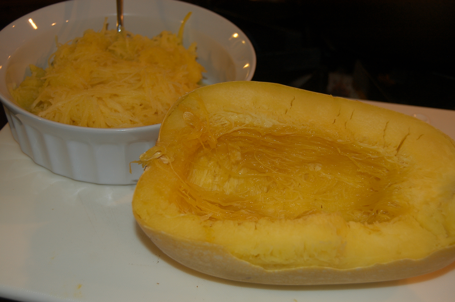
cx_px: 228
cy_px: 151
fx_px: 606
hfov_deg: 41.1
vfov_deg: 28.0
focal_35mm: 48
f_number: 4.5
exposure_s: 1/60
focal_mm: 32
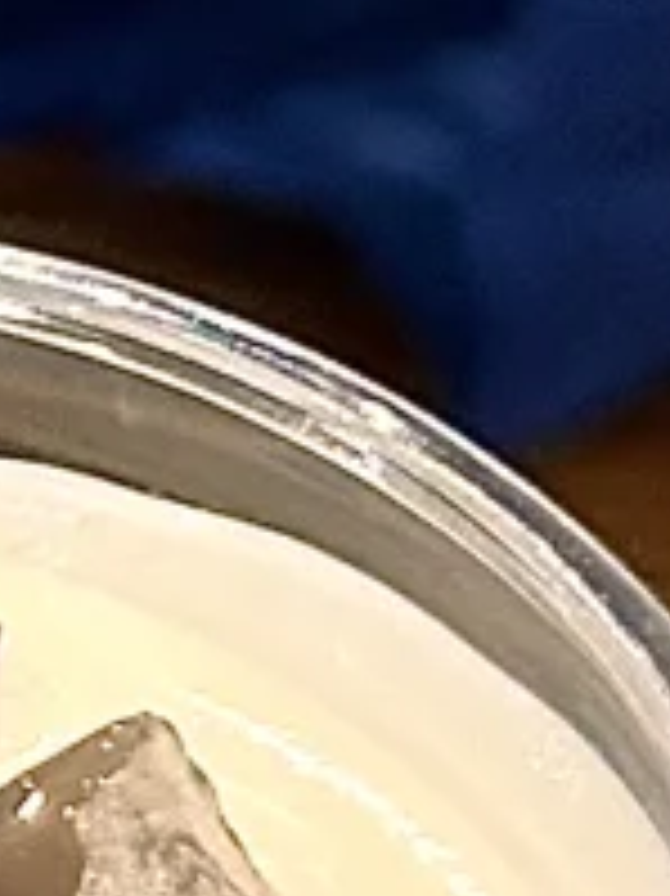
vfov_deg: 5.7
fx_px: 8990
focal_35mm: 348
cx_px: -791
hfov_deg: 4.2
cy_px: 428
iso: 125
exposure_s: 1/50
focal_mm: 6.86
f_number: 1.78
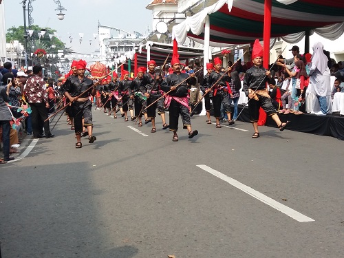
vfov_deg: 49.7
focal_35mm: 28
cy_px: 129
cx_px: 172
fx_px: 278
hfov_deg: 63.4
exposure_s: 1/674
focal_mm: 3.7
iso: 64
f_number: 1.9
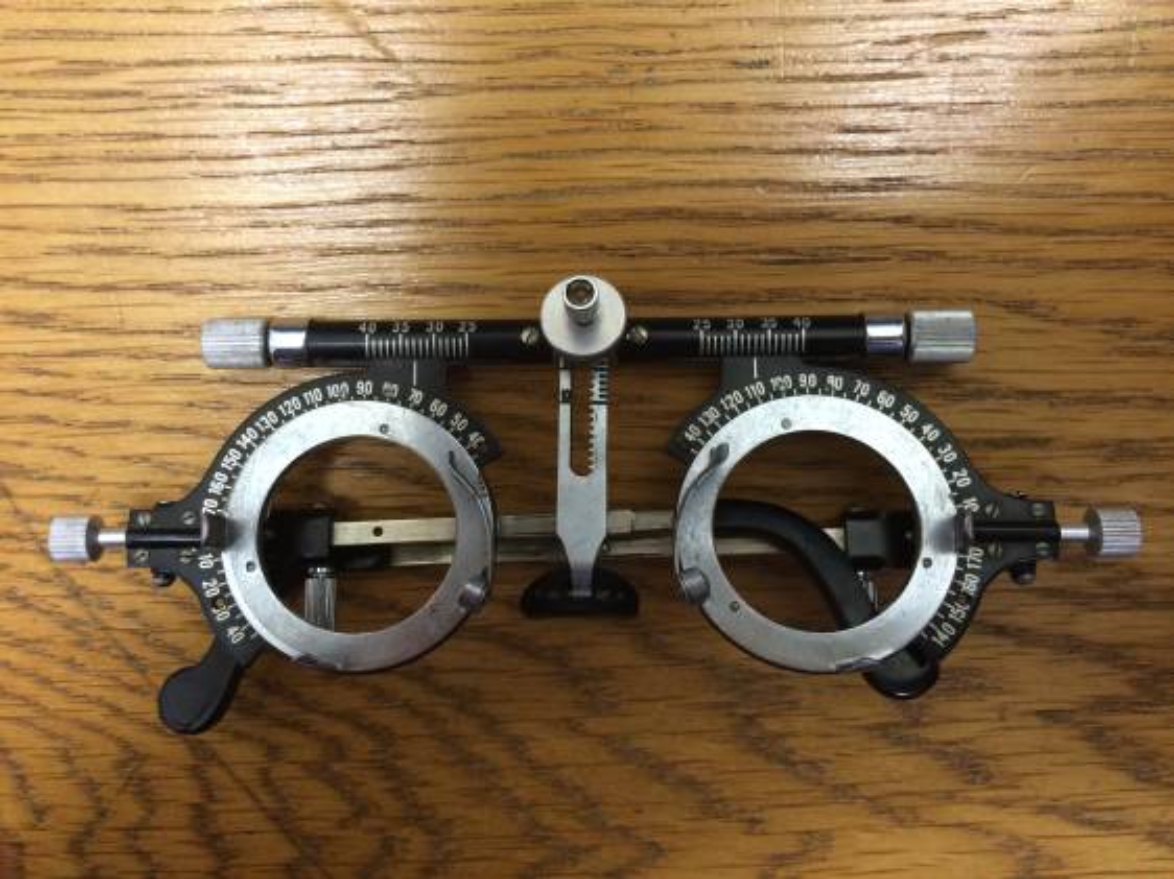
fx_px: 1017
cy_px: 440
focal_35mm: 30
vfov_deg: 46.8
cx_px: 587
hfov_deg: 60.0
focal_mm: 4.12
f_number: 2.2
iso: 200
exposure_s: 1/33
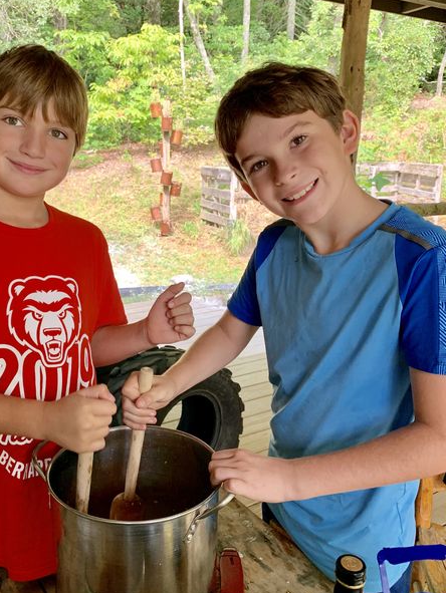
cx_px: 182
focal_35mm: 33
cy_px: 285
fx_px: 566
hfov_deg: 42.8
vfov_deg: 55.3
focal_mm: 4.25
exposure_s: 1/121
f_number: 1.8
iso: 80
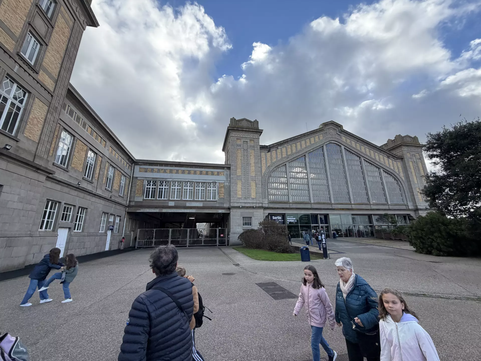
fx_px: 195
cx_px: 240
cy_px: 180
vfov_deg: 85.7
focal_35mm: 14
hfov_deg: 102.1
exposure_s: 1/518
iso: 40
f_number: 2.2
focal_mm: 2.22
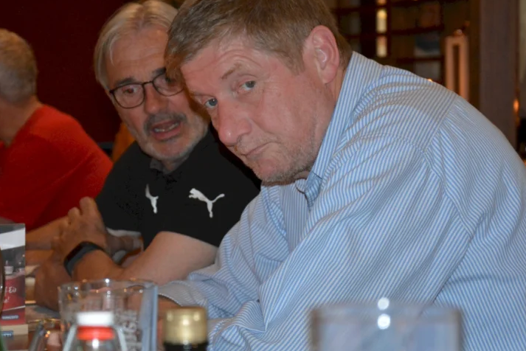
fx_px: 1637
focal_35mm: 112
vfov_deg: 12.2
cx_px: 221
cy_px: 138
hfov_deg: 18.2
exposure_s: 1/60
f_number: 5
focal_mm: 52
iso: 3200
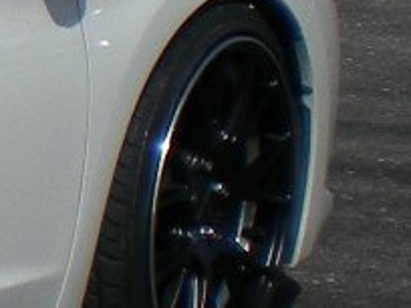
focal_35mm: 286
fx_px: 3396
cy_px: 103
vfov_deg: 5.2
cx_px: -995
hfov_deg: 6.2
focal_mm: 6.3
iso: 50
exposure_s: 1/969
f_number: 4.6
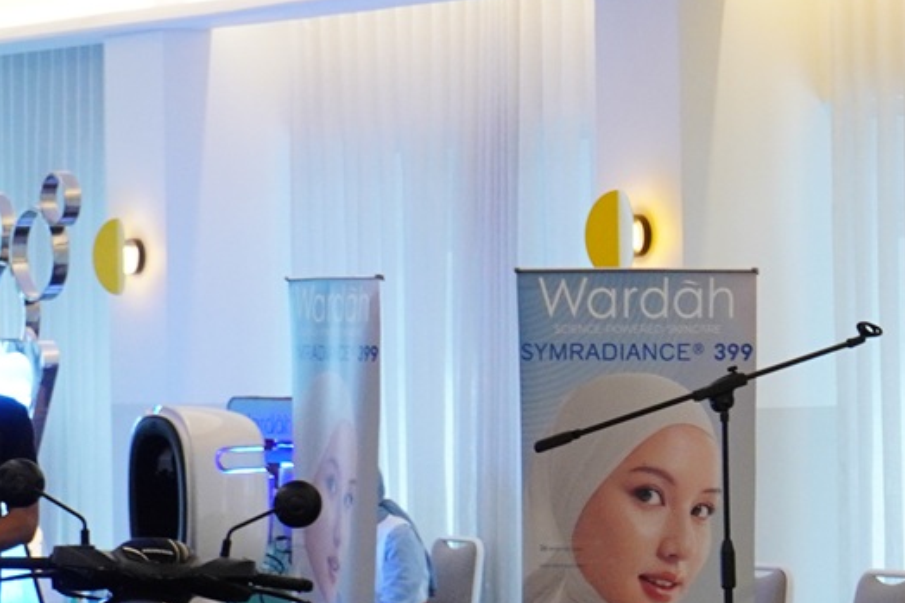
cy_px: 280
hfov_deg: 12.3
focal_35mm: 154
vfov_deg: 8.9
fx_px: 3870
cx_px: 1601
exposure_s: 1/125
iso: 1000
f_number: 3.5
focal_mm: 28
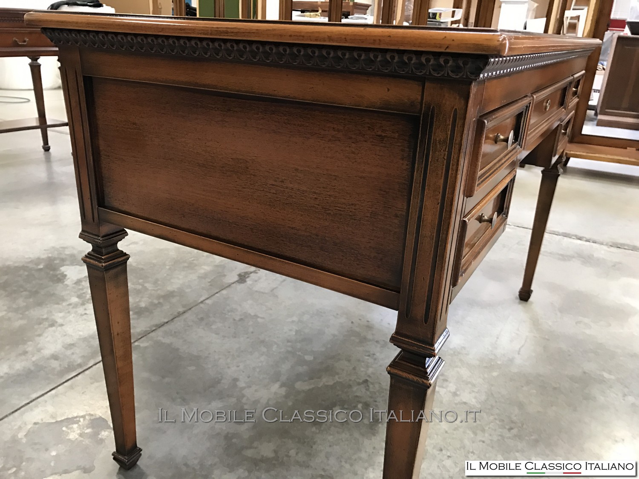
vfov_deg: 49.7
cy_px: 240
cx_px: 320
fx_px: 517
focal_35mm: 28
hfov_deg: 63.4
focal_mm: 3.99
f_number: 1.8
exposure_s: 1/17
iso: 80
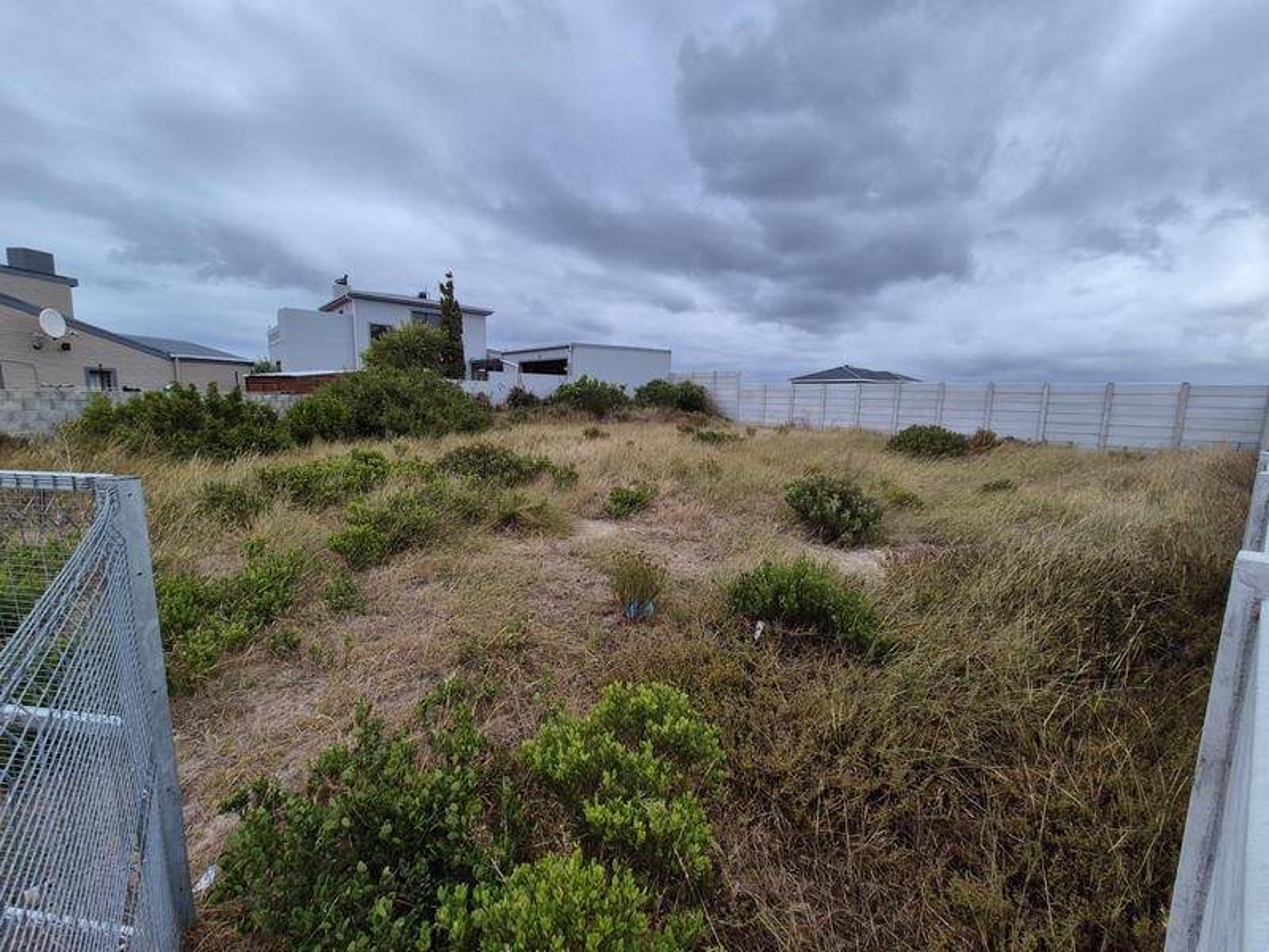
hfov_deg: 106.2
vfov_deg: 89.9
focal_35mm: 13
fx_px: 477
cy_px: 476
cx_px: 634
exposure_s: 1/2976
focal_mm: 2.2
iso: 50
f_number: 2.2
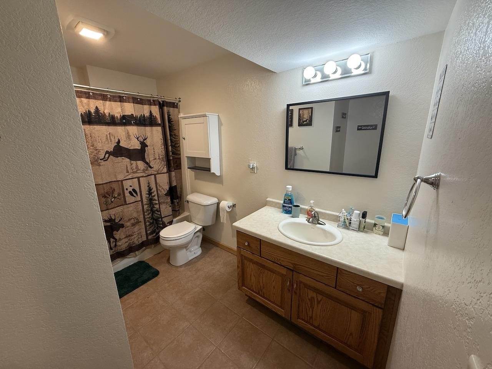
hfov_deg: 102.1
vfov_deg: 85.7
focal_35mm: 14
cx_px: 246
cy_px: 184
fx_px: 199
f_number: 2.2
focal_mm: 2.22
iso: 250
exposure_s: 1/120
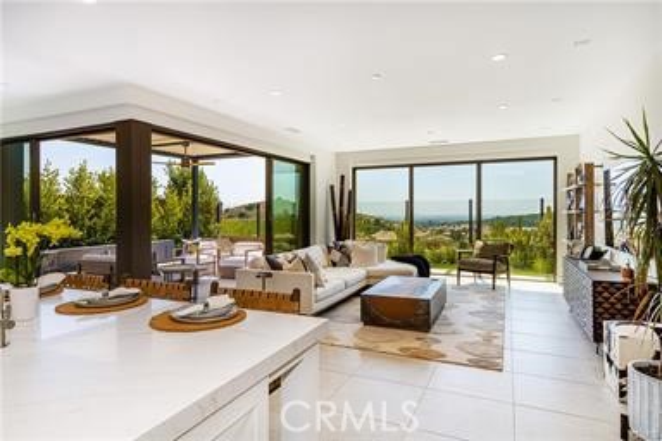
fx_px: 377
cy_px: 220
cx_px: 331
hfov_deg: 82.6
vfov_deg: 60.7
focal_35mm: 20
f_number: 10
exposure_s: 1/200
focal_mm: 20.5
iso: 100
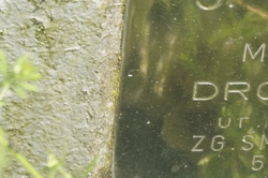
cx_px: 338
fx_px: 1571
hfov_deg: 9.6
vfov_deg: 6.5
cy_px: 43
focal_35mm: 211
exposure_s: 1/160
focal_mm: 55
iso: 200
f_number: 10
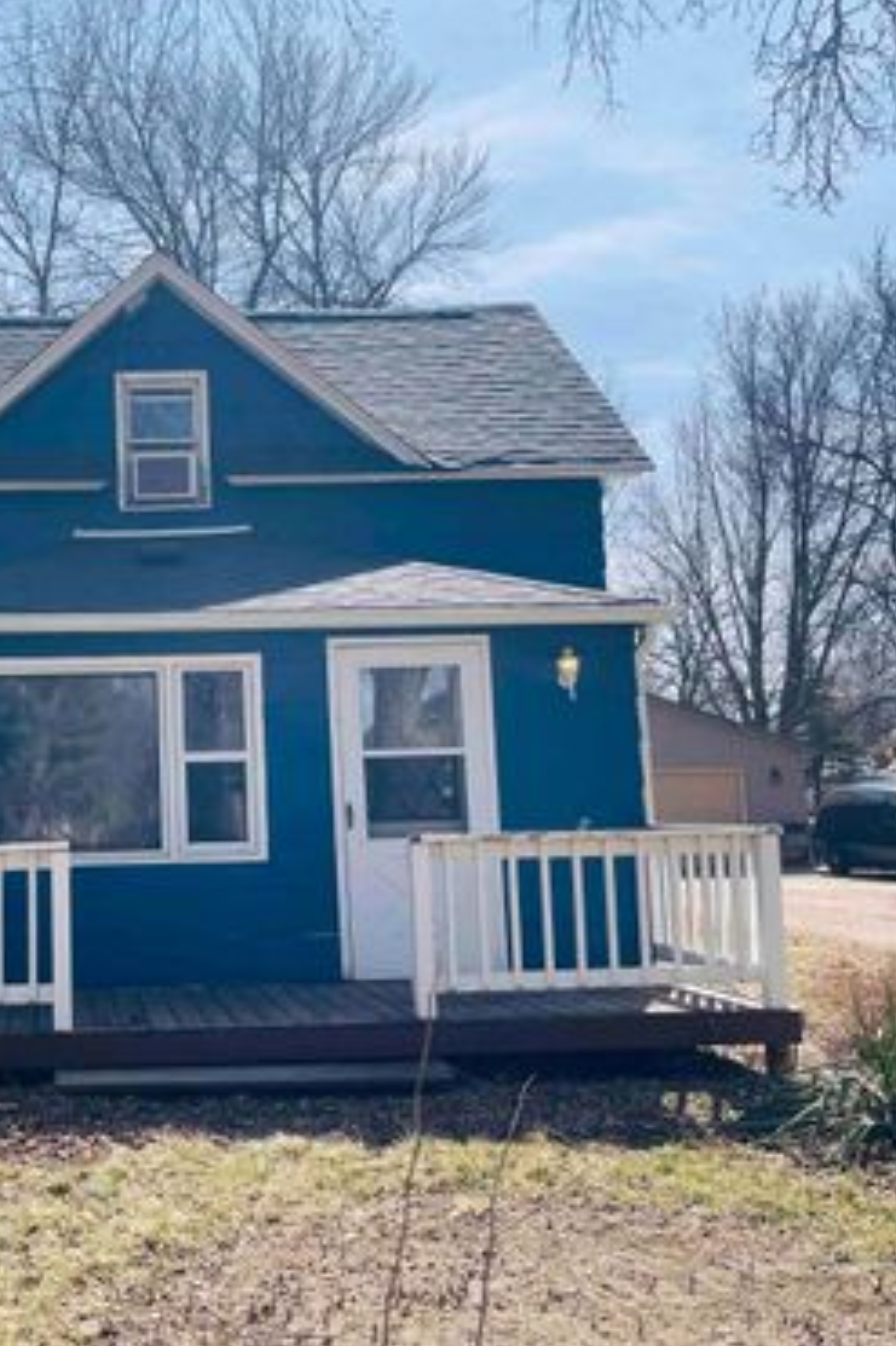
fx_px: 1308
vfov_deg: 54.5
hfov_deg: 35.9
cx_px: 120
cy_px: 671
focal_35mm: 35
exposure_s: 1/2660
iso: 32
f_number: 1.6
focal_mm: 5.1
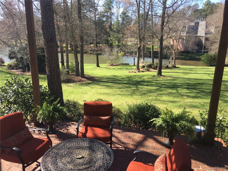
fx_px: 191
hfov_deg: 61.7
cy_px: 86
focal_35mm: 29
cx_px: 114
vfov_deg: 48.2
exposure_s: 1/413
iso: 25
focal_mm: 4.15
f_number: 2.2
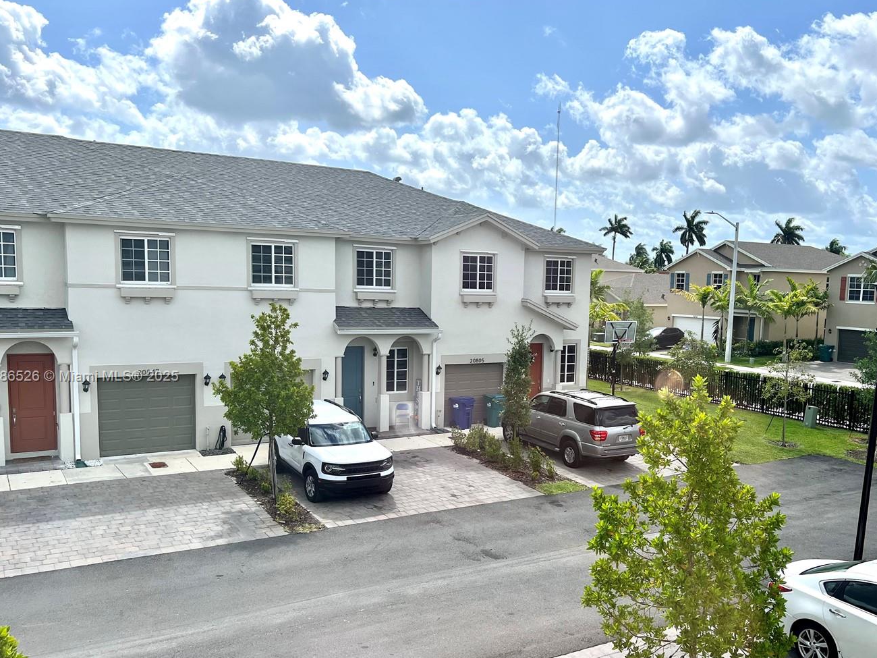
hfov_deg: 56.6
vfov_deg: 44.0
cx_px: 503
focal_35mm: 32
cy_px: 377
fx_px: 811
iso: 50
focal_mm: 5.7
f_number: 1.5
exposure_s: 1/2695
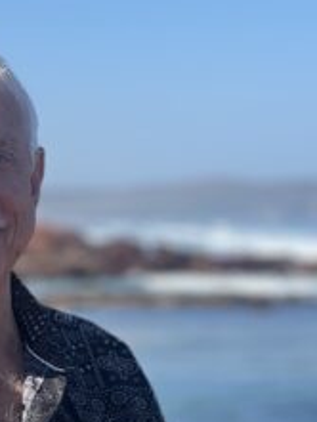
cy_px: 439
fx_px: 2549
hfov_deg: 7.1
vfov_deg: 9.4
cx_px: 15
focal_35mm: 209
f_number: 2.8
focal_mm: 9
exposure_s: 1/494
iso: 32
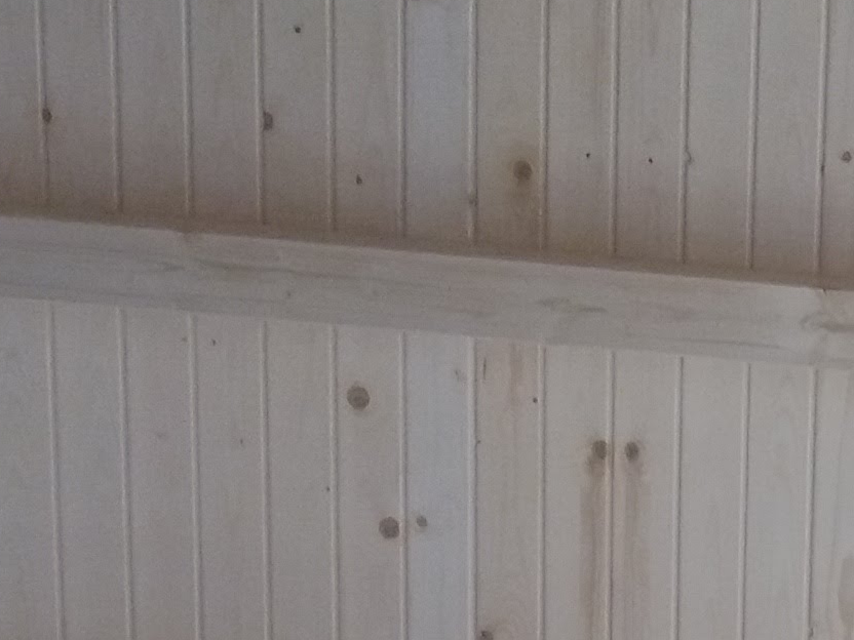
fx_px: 3429
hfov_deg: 13.4
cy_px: 1293
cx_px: 1298
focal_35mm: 139
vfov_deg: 9.9
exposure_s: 1/33
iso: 80
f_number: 1.9
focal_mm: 3.7
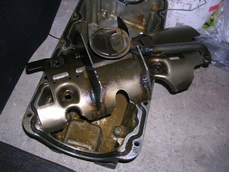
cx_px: 114
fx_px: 251
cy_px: 86
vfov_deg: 37.7
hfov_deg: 49.0
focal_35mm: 38
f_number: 2.8
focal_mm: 5.8
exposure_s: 1/60.1
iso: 50
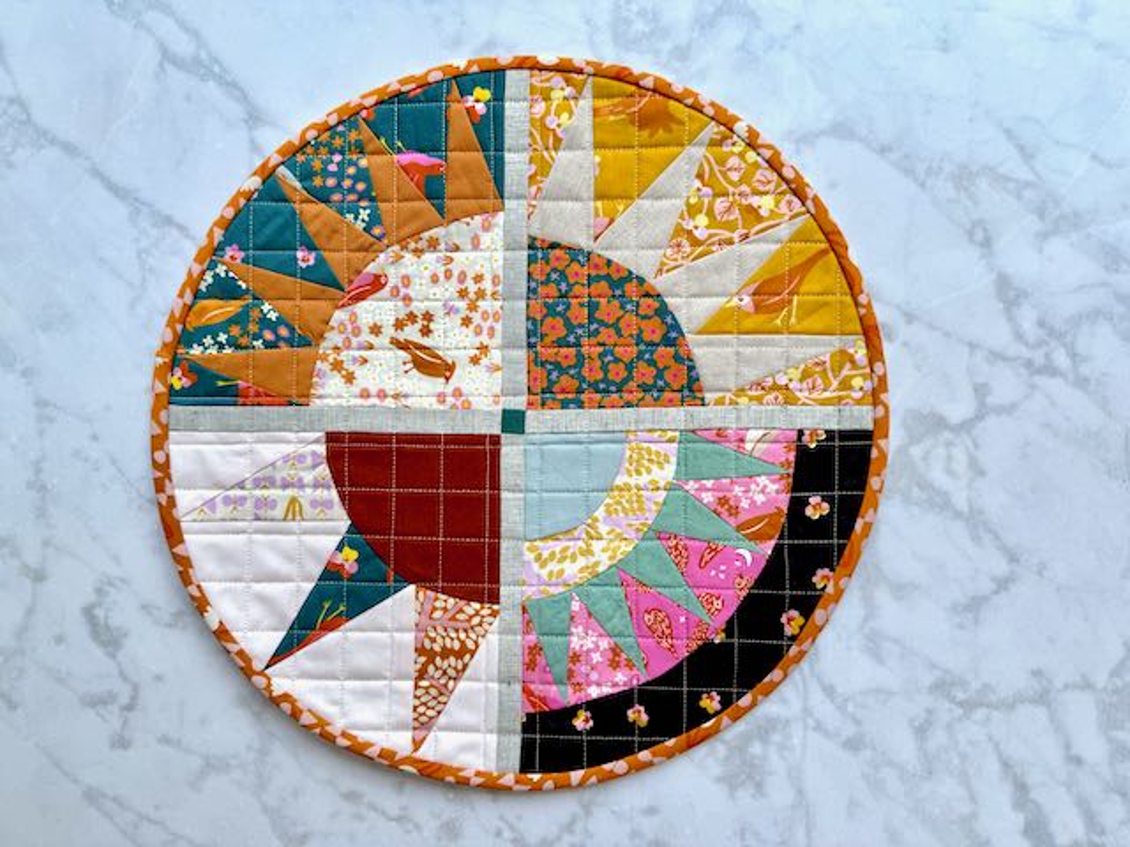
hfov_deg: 71.6
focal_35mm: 24
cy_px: 424
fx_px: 783
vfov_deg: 56.8
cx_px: 565
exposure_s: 1/805
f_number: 1.78
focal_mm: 6.76
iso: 80
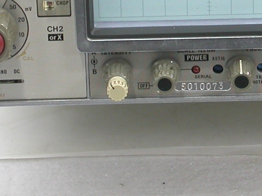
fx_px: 2081
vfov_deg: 5.4
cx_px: 238
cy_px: -7
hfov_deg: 7.2
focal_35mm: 275
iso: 100
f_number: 3.3
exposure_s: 1/42.4
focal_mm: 15.1
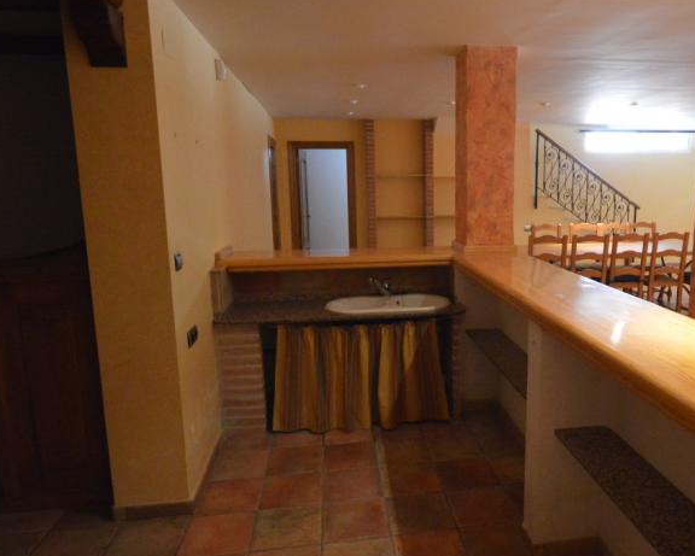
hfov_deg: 67.2
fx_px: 514
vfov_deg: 56.8
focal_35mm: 25
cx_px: 427
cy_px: 271
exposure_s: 1/40
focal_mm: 10
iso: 3200
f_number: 4
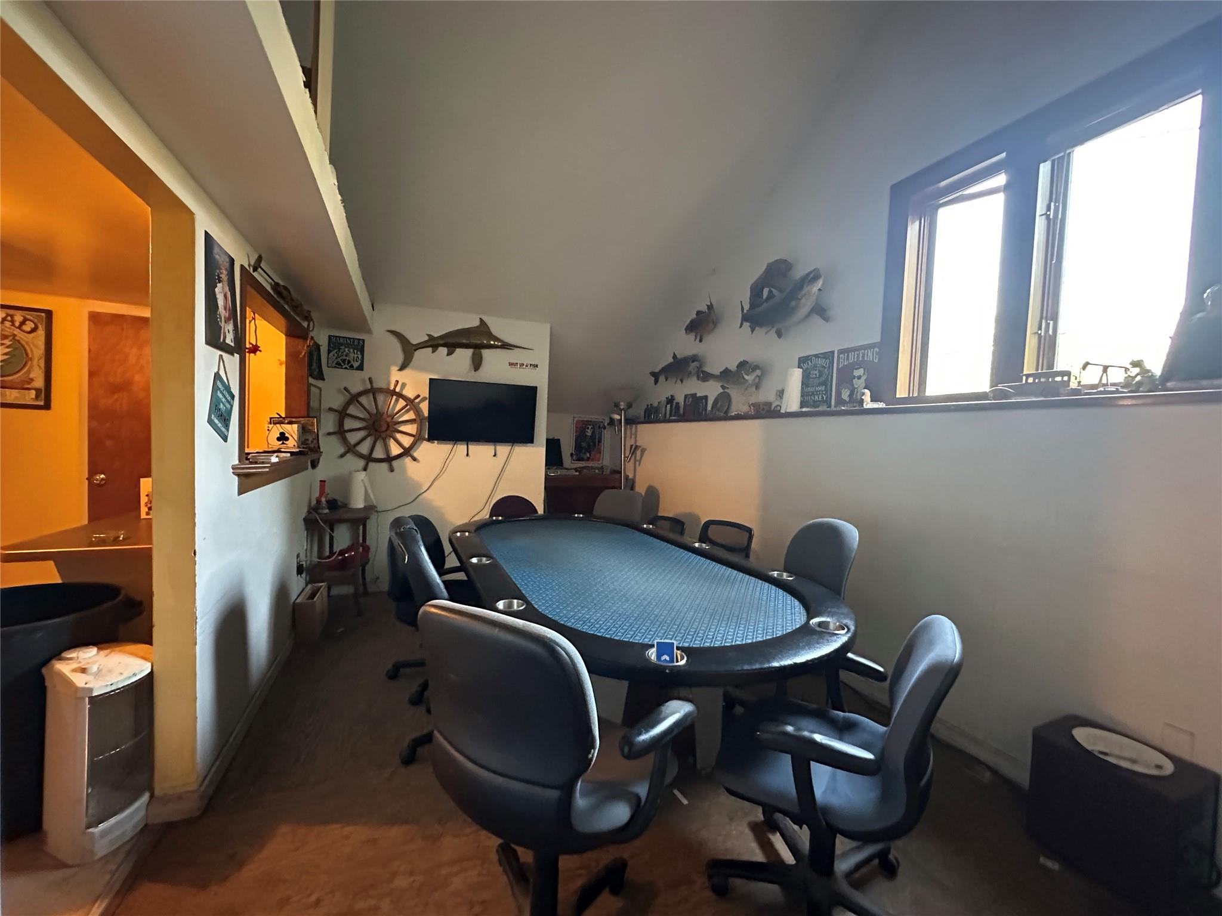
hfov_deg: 102.1
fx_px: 494
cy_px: 458
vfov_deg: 85.7
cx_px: 611
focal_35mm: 14
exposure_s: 1/40
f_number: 2.2
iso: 1000
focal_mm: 2.22
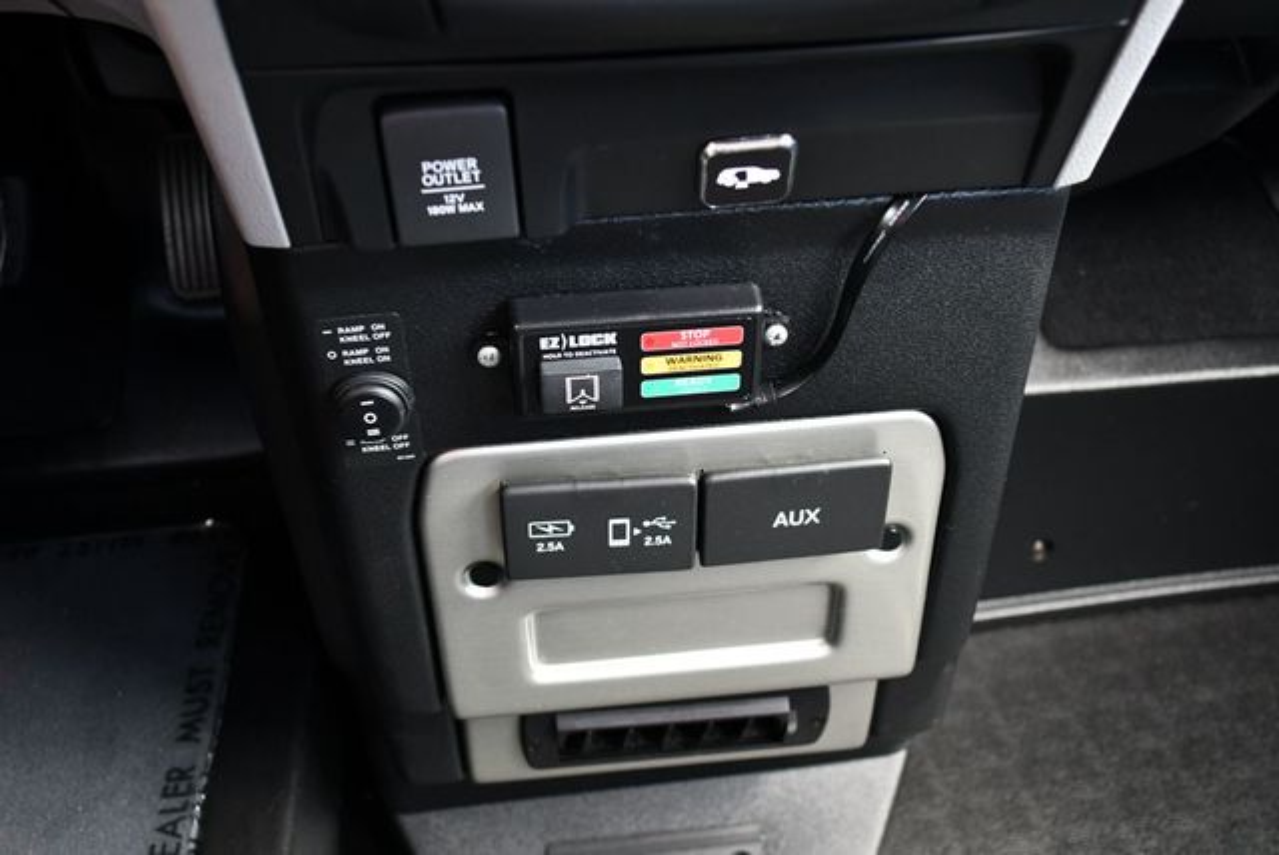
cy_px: 428
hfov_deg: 53.1
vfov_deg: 36.9
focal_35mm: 36
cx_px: 640
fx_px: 1280
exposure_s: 1/125
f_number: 3.5
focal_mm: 18
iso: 800
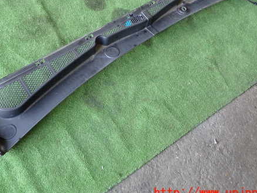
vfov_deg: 32.7
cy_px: 68
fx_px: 327
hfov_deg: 42.8
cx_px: 110
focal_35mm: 44
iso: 200
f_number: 2.4
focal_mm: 5.79
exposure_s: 1/50
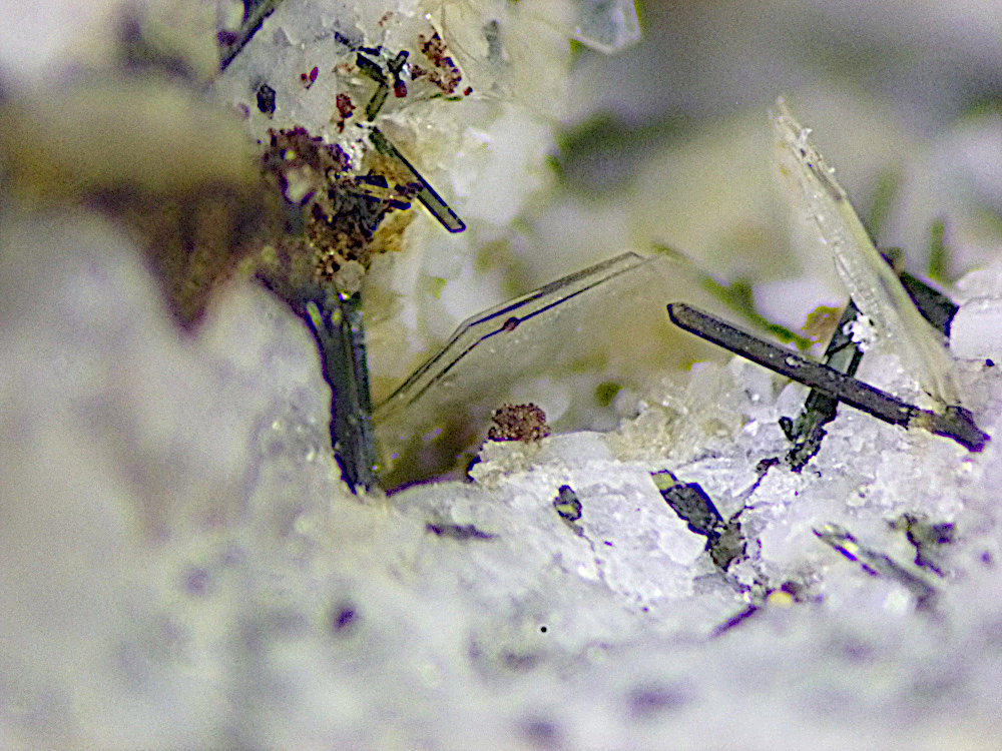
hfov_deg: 19.6
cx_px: 501
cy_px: 376
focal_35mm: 100
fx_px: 2895
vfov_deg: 14.8
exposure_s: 1/125
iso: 400
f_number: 5.7
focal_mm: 18
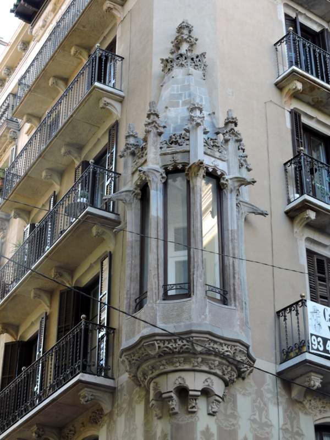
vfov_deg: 27.8
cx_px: 165
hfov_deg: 21.0
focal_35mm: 70
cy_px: 220
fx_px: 890
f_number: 4.5
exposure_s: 1/30
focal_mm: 12.5
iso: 125
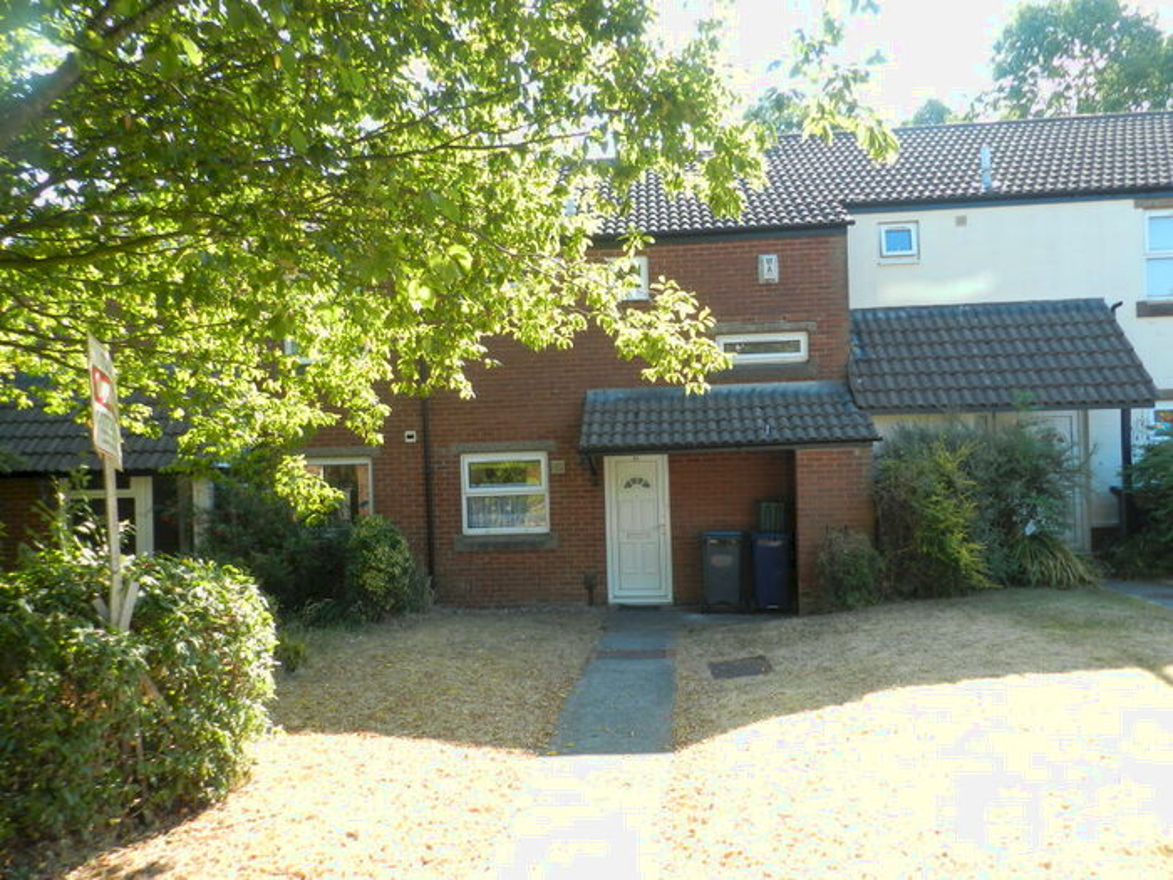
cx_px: 586
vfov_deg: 54.9
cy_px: 440
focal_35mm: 25
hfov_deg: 69.4
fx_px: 847
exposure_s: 1/200
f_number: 3.5
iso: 160
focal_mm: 4.5
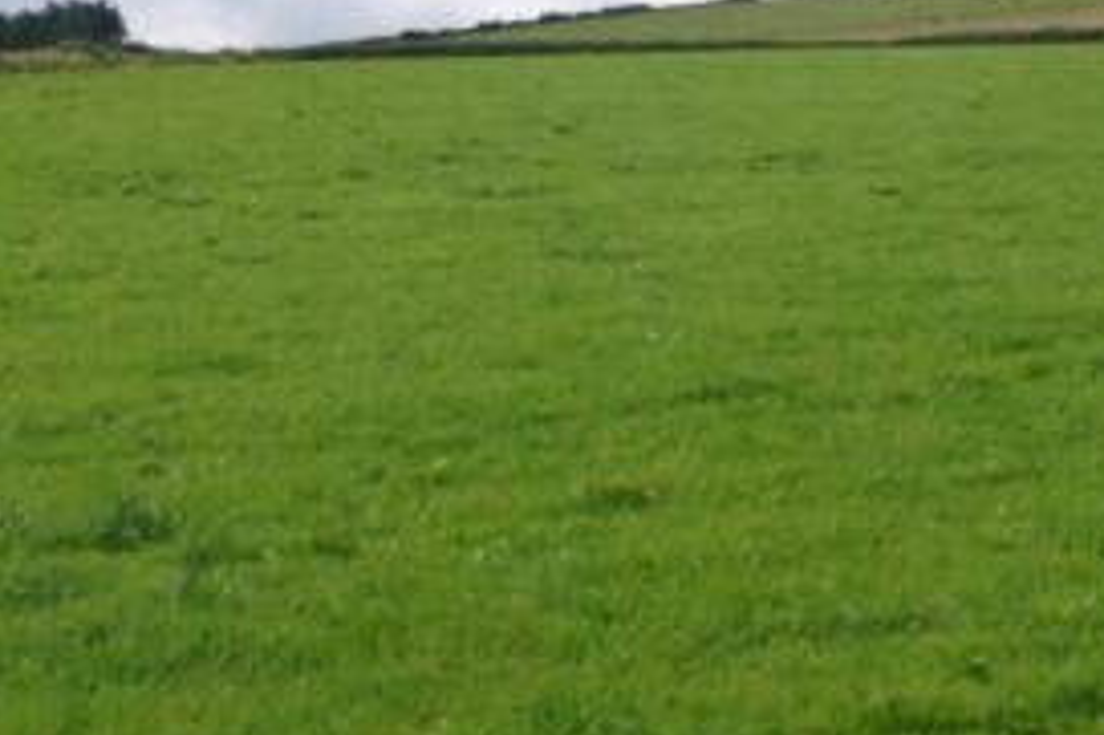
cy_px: 132
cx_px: 568
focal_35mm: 92
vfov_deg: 14.8
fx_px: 2816
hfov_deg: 22.2
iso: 100
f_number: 13
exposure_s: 1/80
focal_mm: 35
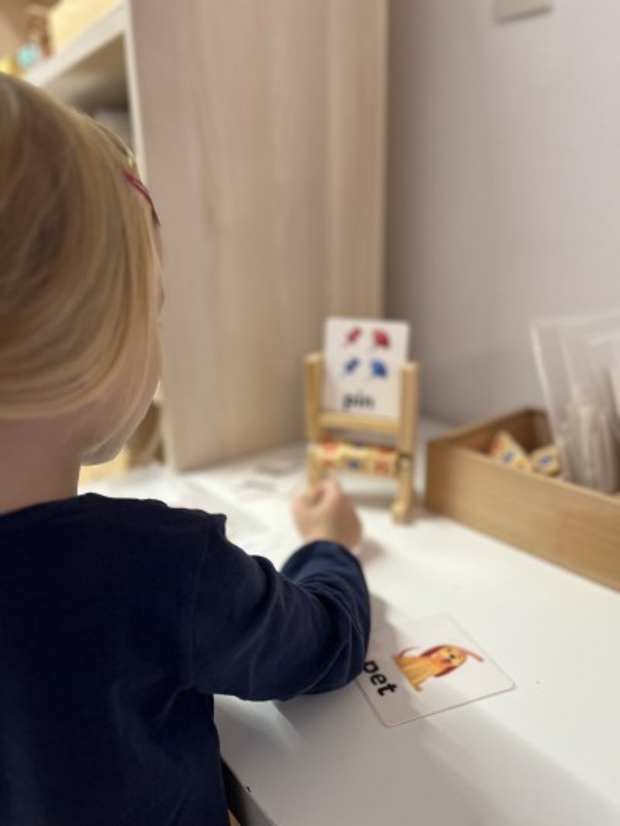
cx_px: 310
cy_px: 413
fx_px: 621
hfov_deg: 53.1
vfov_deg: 67.3
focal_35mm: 26
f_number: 1.6
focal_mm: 5.1
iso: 80
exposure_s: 1/50
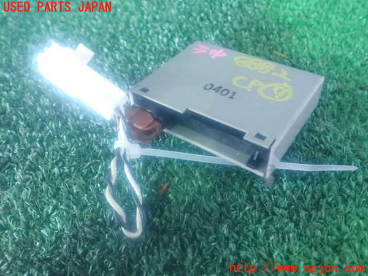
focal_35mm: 30
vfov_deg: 46.8
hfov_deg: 60.0
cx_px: 184
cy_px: 138
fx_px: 319
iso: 1600
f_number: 2.3
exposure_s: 1/20
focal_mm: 5.5
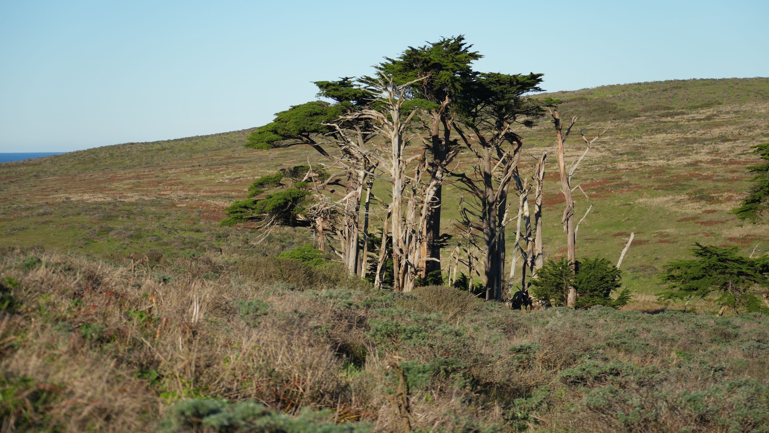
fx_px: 2386
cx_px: 383
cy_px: 210
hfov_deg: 18.3
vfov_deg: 10.4
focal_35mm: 117
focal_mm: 111
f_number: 6.3
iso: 320
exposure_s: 1/1250
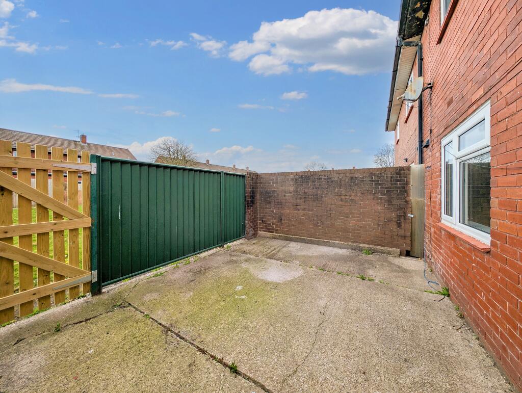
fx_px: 181
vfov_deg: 94.6
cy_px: 196
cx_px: 261
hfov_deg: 110.5
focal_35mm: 12
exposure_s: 1/1848
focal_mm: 2.2
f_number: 1.9
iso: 41
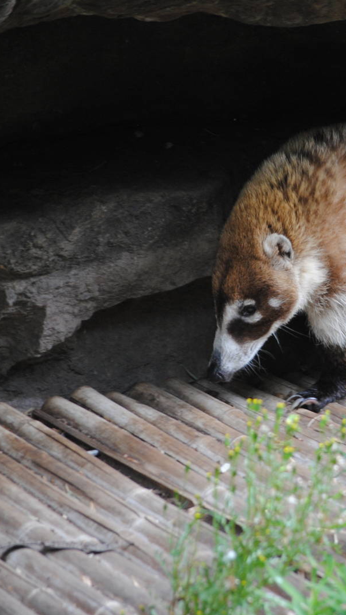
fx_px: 4695
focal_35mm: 288
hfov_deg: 4.2
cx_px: 345
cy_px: 307
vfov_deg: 7.5
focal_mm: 122
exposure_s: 1/125
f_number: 4.8
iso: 360
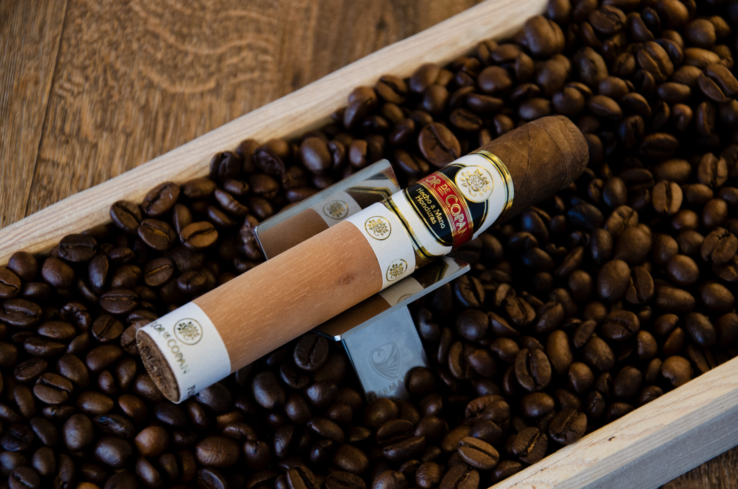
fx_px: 2823
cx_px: 369
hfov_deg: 14.9
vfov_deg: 9.9
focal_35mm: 138
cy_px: 244
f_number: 5.6
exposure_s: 1/30
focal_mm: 92
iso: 800
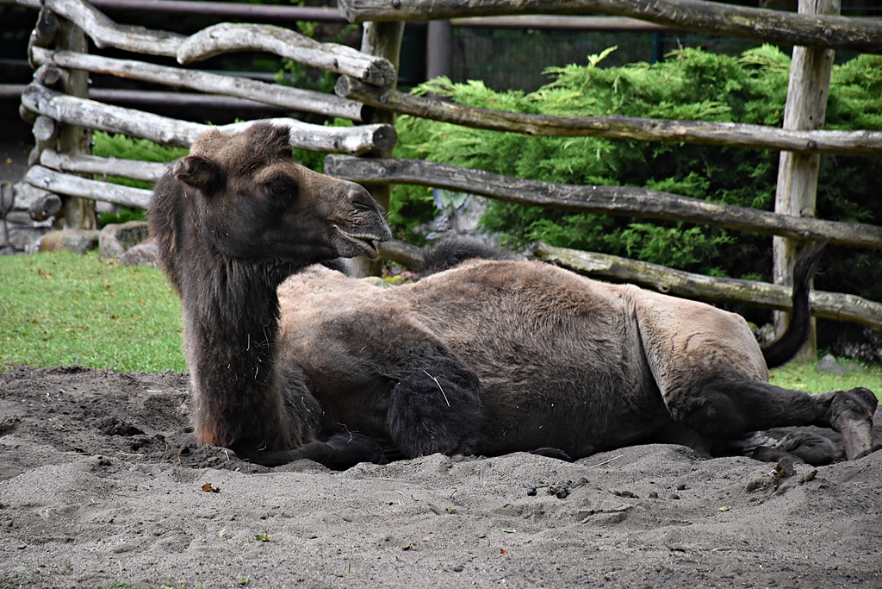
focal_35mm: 210
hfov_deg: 9.8
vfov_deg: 6.5
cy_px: 294
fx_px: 5145
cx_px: 441
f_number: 5.6
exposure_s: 1/500
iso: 1100
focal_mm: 140
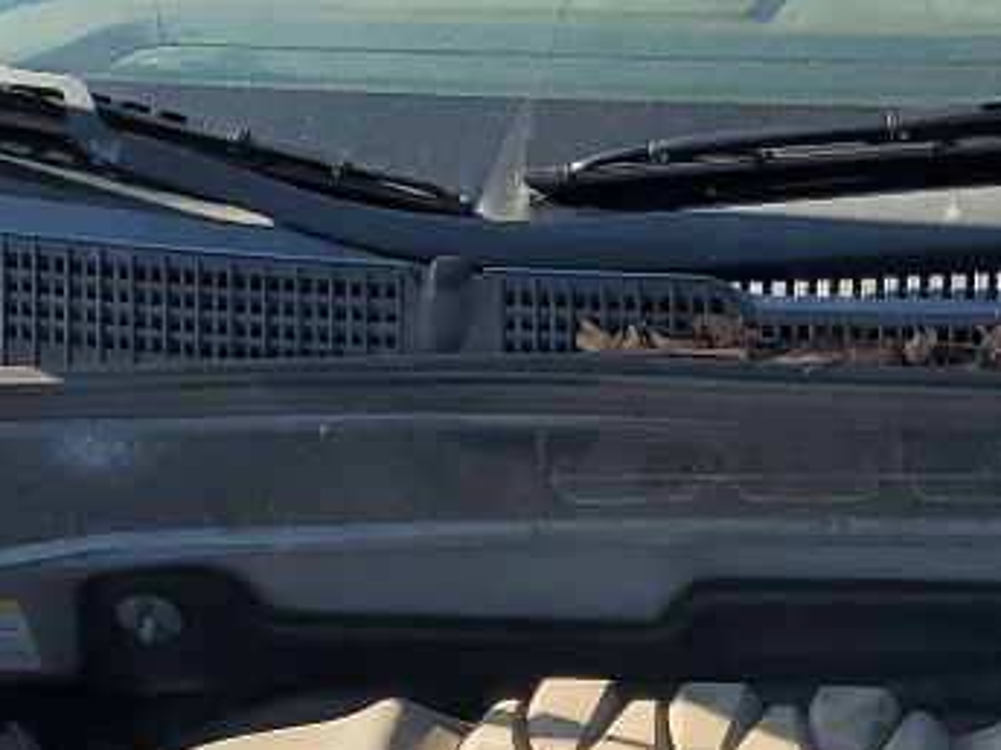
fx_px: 3499
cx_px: 1158
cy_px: 1349
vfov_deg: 11.4
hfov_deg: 15.7
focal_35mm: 121
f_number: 1.5
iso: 50
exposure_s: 1/1111
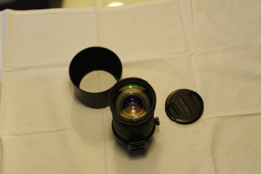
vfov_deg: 19.4
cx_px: 130
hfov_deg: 28.9
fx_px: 507
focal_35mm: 70
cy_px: 87
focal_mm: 70
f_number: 2.8
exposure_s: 1/40
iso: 200
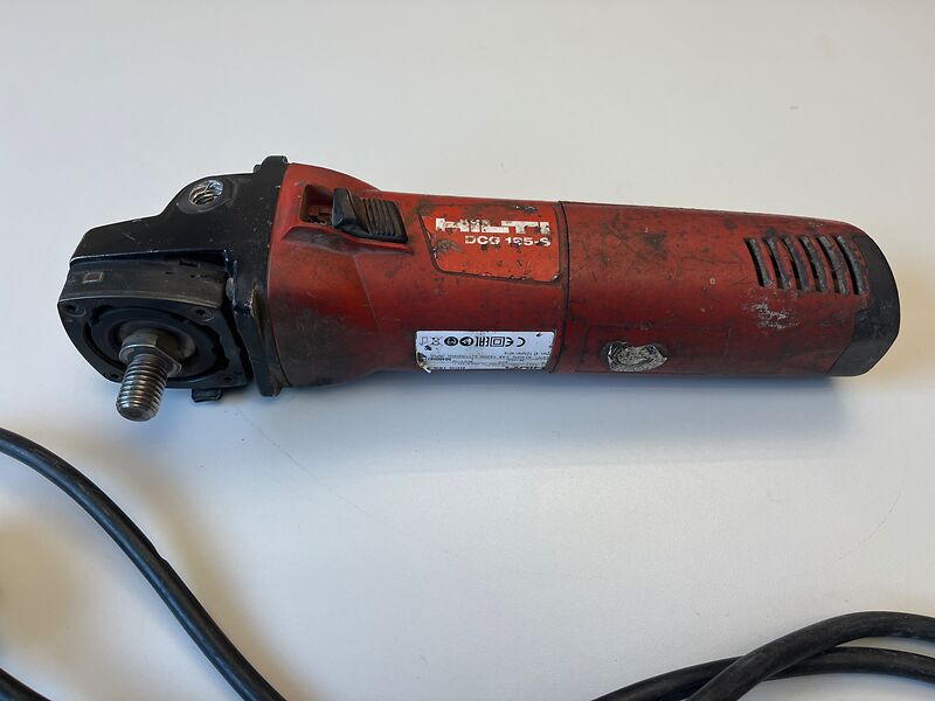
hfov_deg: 67.3
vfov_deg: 53.1
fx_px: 702
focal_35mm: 26
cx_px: 468
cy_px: 350
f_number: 1.6
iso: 64
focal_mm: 5.1
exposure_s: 1/100
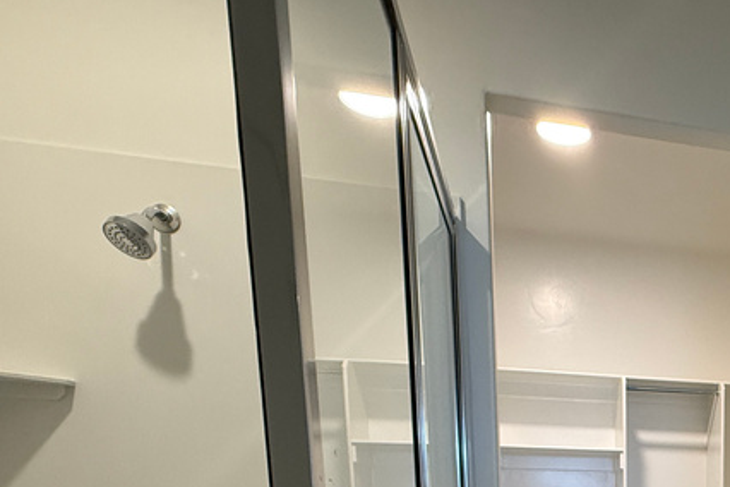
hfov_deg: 45.4
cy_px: 609
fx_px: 710
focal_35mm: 35
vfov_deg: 30.9
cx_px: 740
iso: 250
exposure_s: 1/120
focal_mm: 2.22
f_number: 2.2
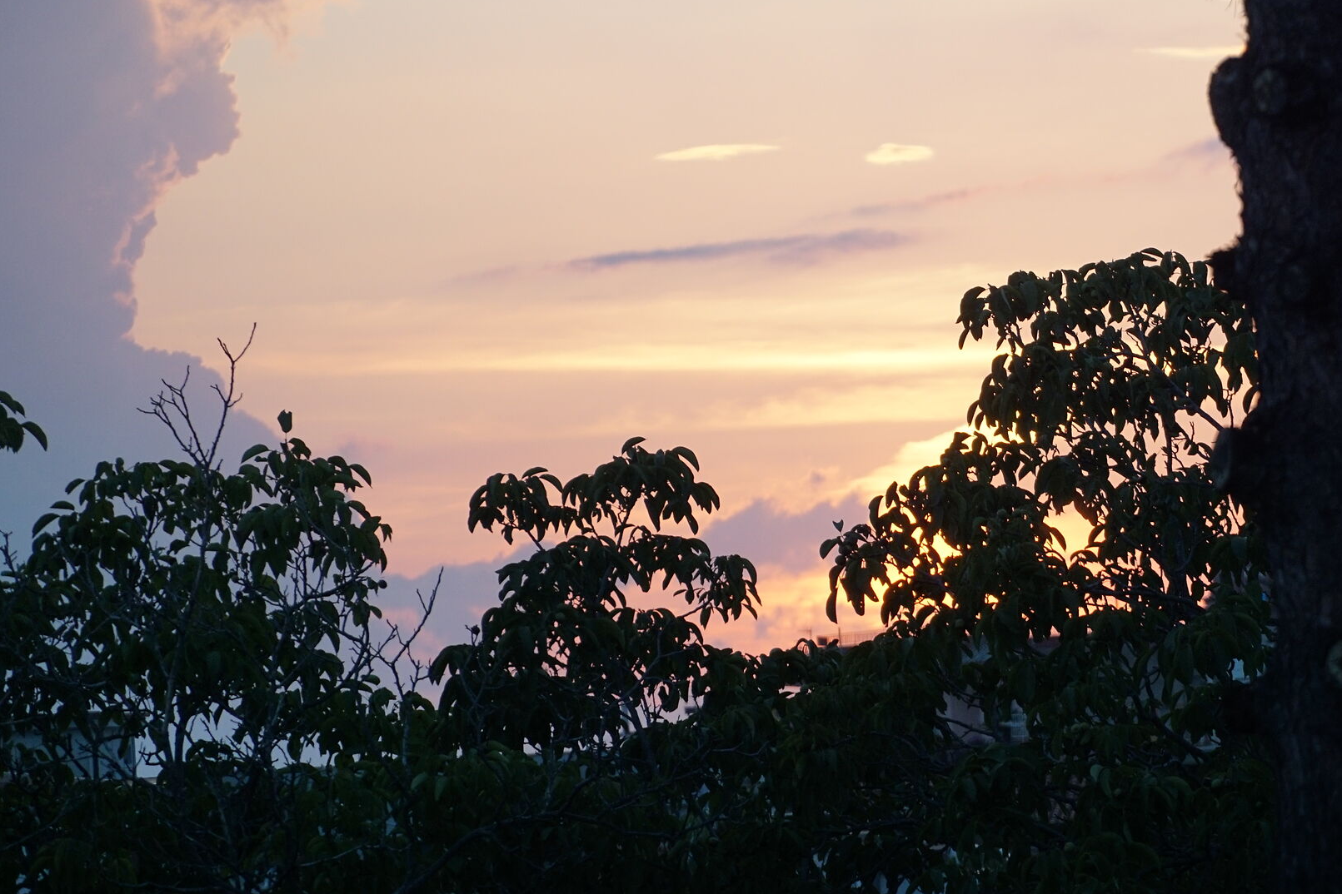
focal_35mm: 302
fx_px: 11248
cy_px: 395
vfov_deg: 4.6
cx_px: 998
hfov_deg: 6.8
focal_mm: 135
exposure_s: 1/250
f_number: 5.6
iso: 400
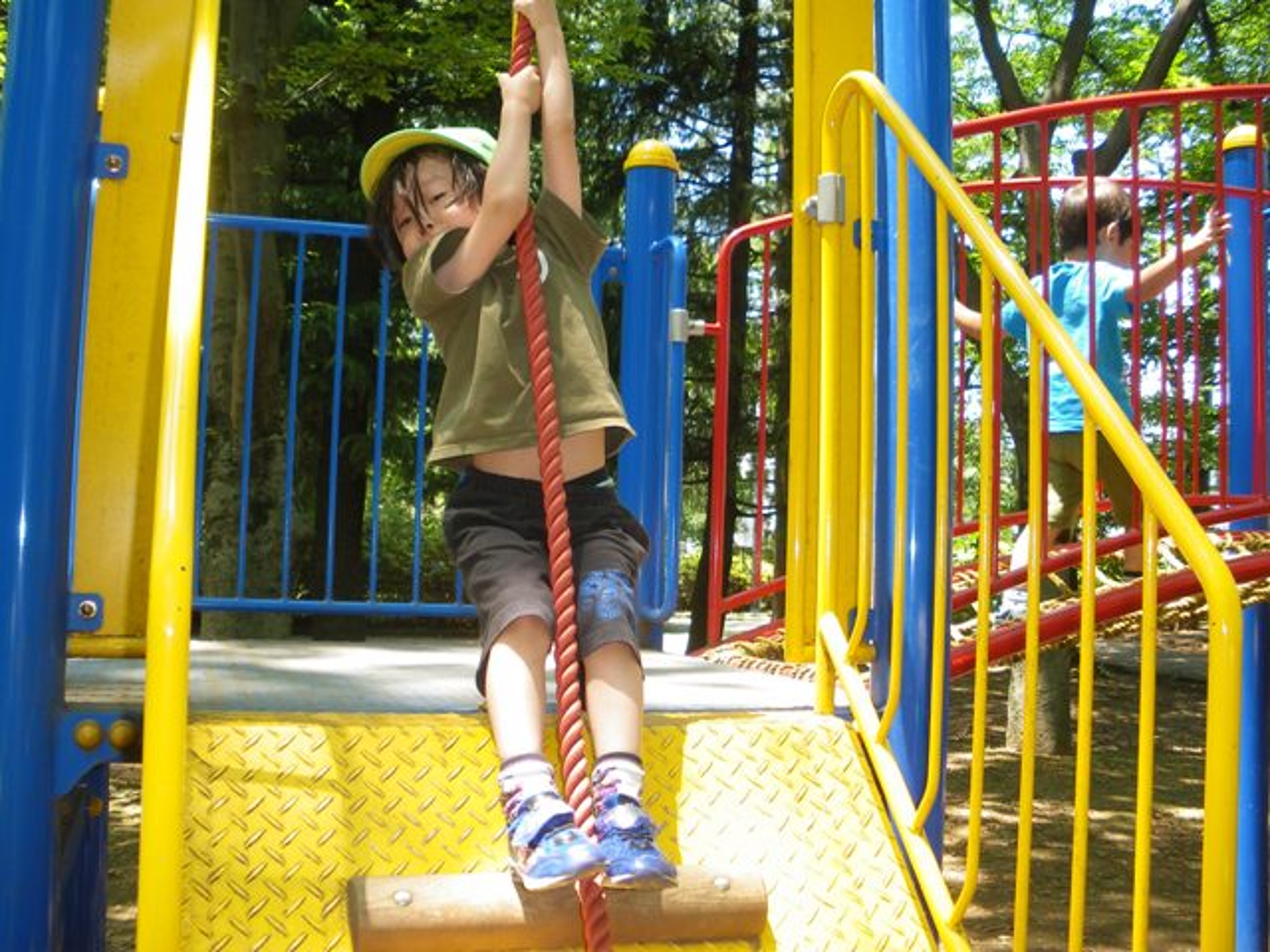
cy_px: 476
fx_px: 1321
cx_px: 635
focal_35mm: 36
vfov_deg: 39.7
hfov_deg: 51.4
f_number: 3.5
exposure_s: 1/60
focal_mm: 6.3
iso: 80
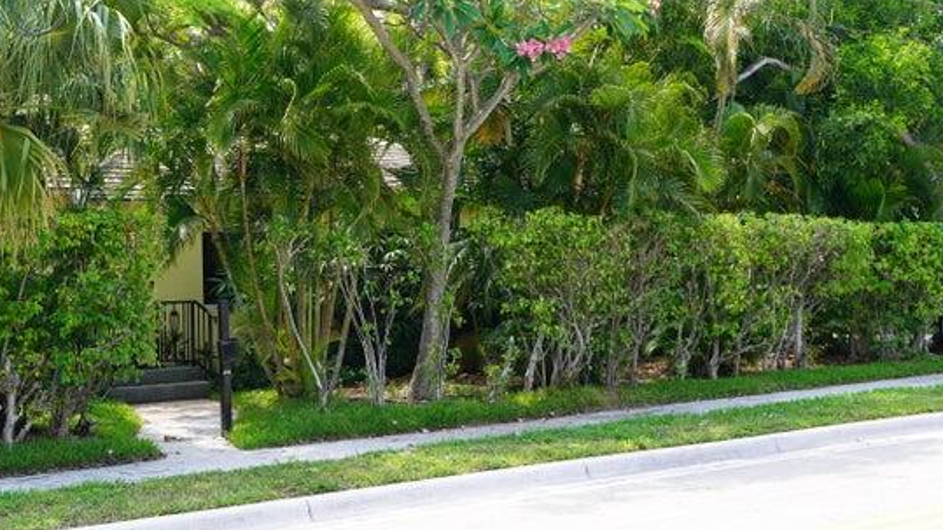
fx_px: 1400
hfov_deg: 36.9
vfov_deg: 21.3
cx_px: 325
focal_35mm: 56
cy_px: 140
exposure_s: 1/80
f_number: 5.6
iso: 100
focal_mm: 40
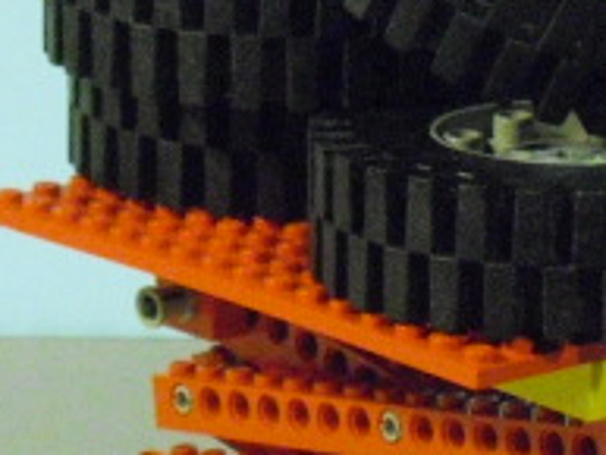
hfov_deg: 6.7
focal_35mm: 295
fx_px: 5168
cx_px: 590
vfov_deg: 5.0
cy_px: 364
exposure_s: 1/15
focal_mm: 15.7
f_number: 5.1
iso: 800
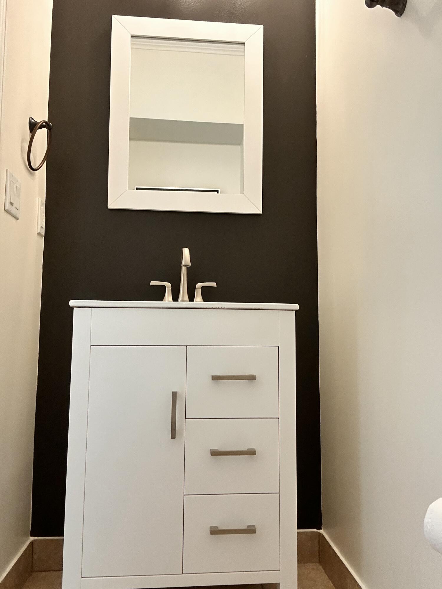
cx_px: 221
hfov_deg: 46.8
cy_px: 294
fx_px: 511
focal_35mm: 30
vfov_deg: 60.0
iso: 200
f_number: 1.9
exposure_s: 1/60
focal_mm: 2.69
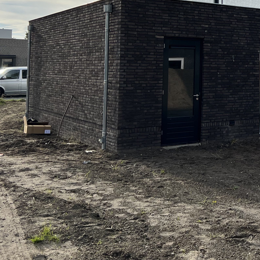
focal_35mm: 58
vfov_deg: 28.7
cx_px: 267
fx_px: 493
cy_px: 38
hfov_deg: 27.6
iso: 50
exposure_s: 1/4831
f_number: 1.5
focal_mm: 5.7
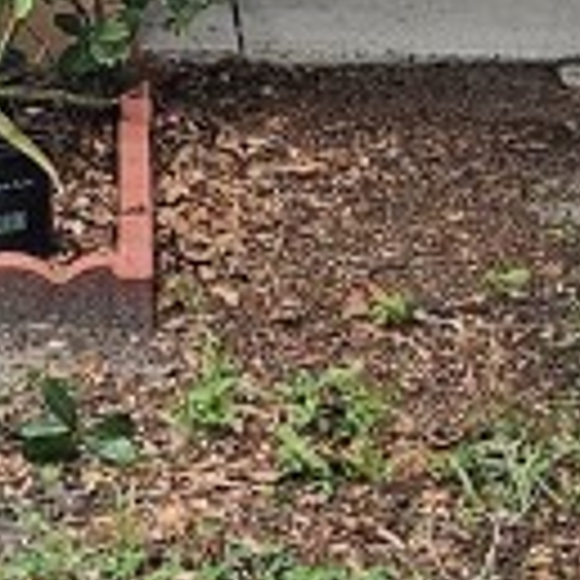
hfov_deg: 10.8
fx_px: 3052
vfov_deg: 9.8
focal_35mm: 161
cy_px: -728
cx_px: 117
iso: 25
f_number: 1.8
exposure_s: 1/208
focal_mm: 5.4
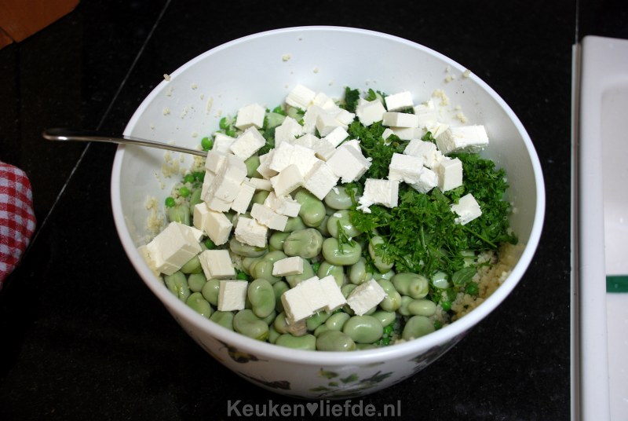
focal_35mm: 42
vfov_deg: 32.0
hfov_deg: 46.3
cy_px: 210
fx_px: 734
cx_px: 314
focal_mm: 28
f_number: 4
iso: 200
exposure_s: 1/60
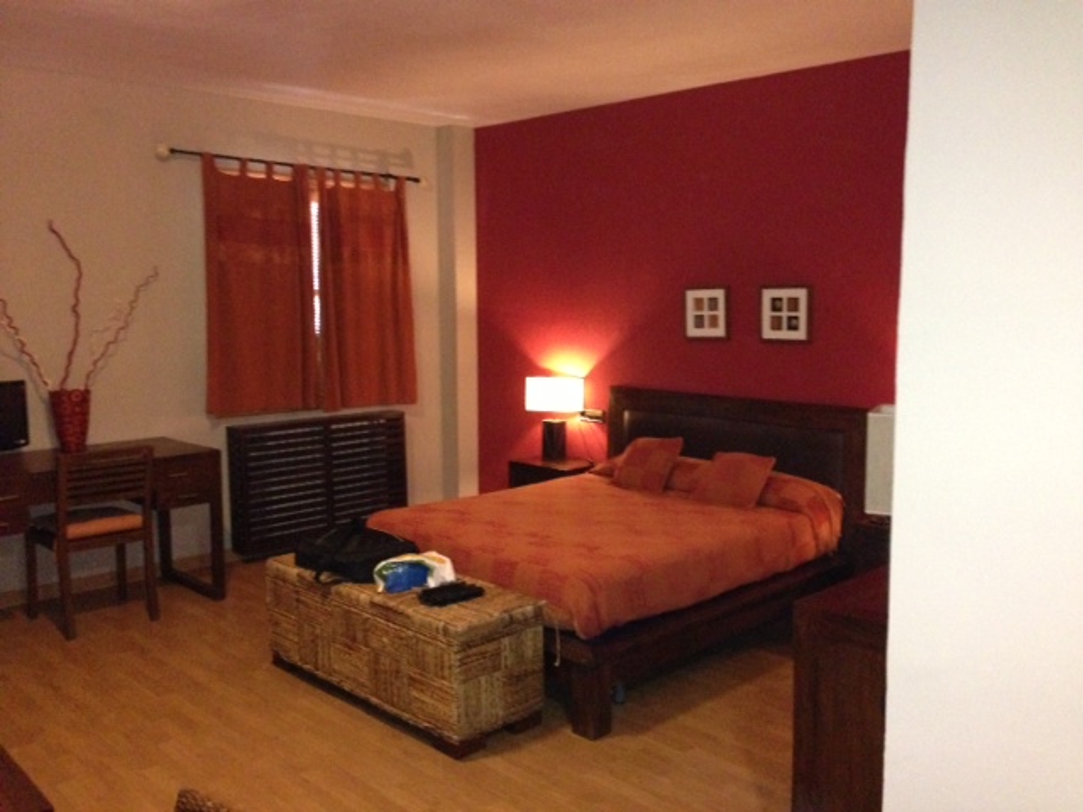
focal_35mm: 33
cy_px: 406
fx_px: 1032
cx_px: 542
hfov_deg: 55.4
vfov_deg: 42.9
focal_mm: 4.13
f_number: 2.4
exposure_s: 1/16
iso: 800
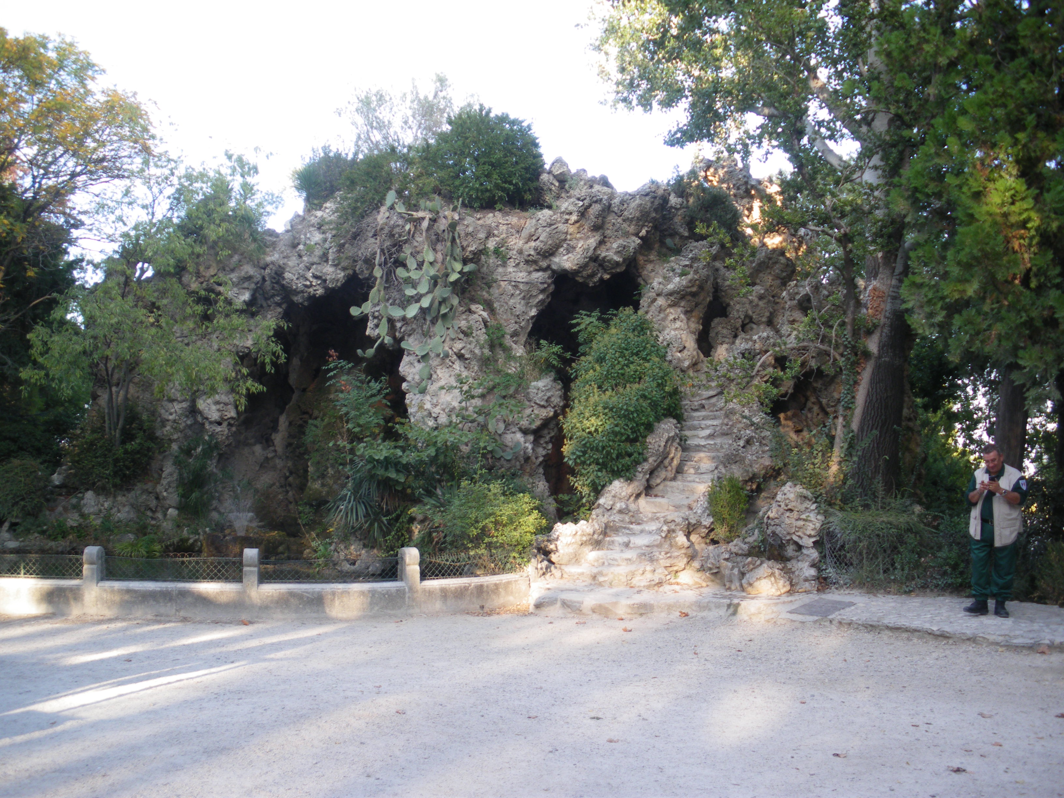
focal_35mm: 36
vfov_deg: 39.7
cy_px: 399
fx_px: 1107
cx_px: 532
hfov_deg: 51.4
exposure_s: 1/60
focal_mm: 6.3
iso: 64
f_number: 3.5
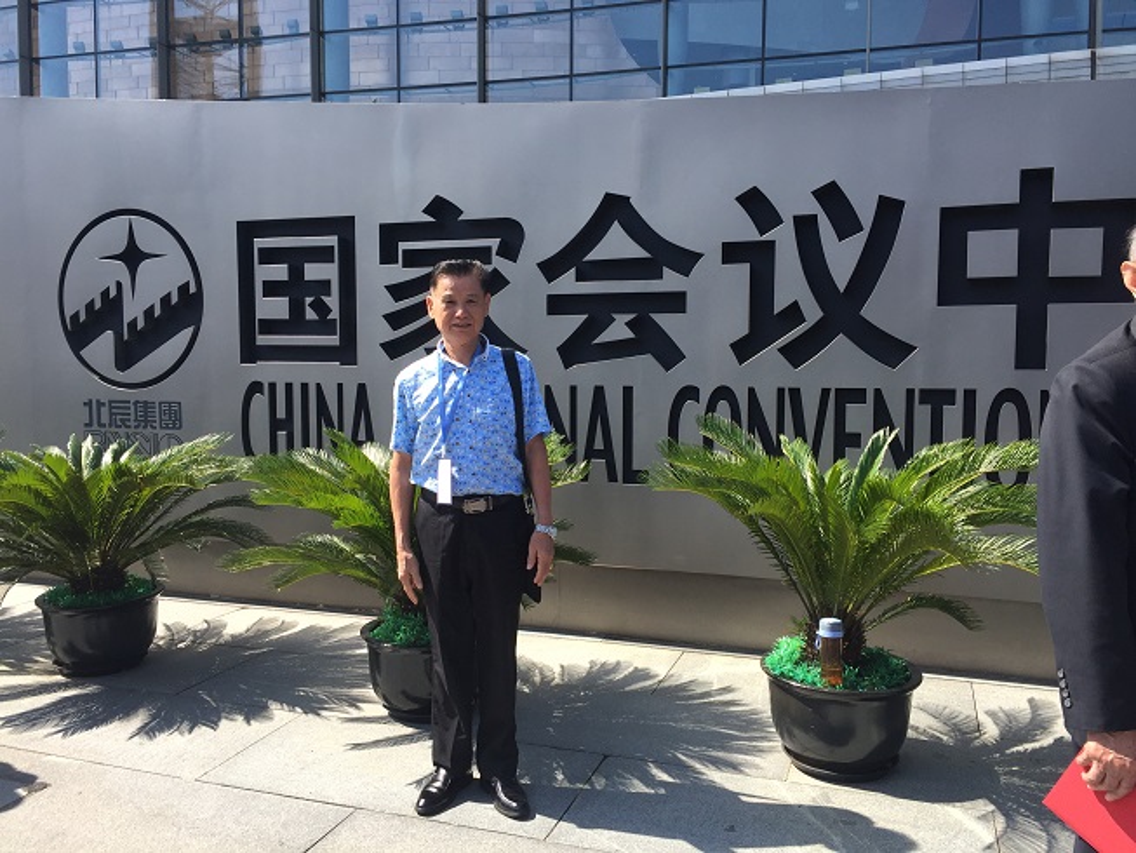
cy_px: 426
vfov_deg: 48.2
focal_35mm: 29
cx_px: 568
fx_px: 952
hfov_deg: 61.7
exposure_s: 1/824
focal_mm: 4.15
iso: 32
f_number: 2.2
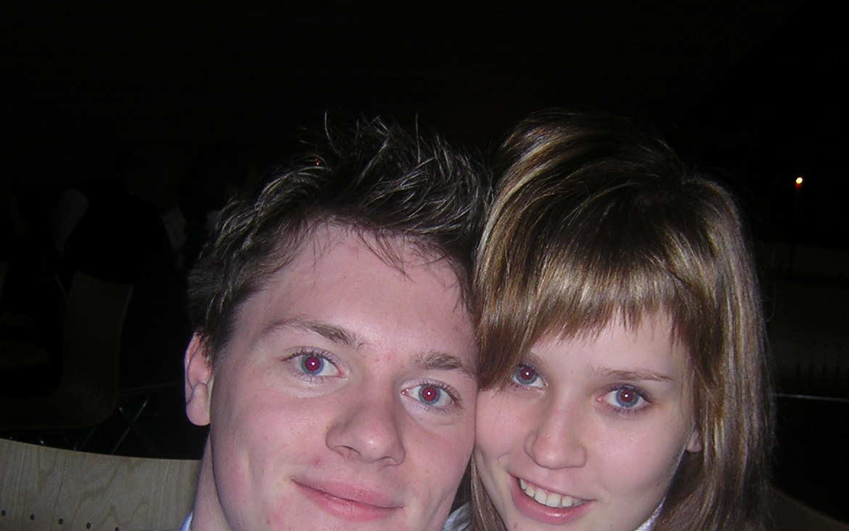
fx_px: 1203
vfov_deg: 24.5
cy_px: 422
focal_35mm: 52
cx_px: 469
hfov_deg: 38.8
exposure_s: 1/60.1
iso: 100
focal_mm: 4.7
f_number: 2.6
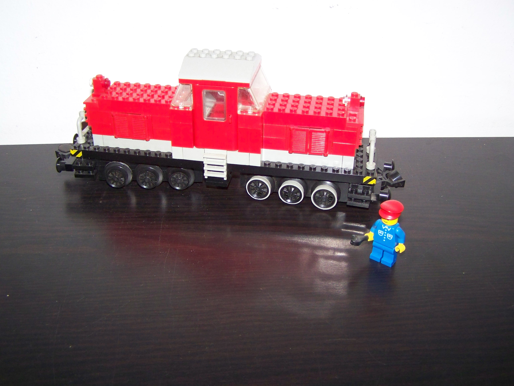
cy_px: 193
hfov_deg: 49.0
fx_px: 564
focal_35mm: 38
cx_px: 257
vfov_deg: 37.7
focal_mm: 6.3
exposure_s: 1/30
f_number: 2.8
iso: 200
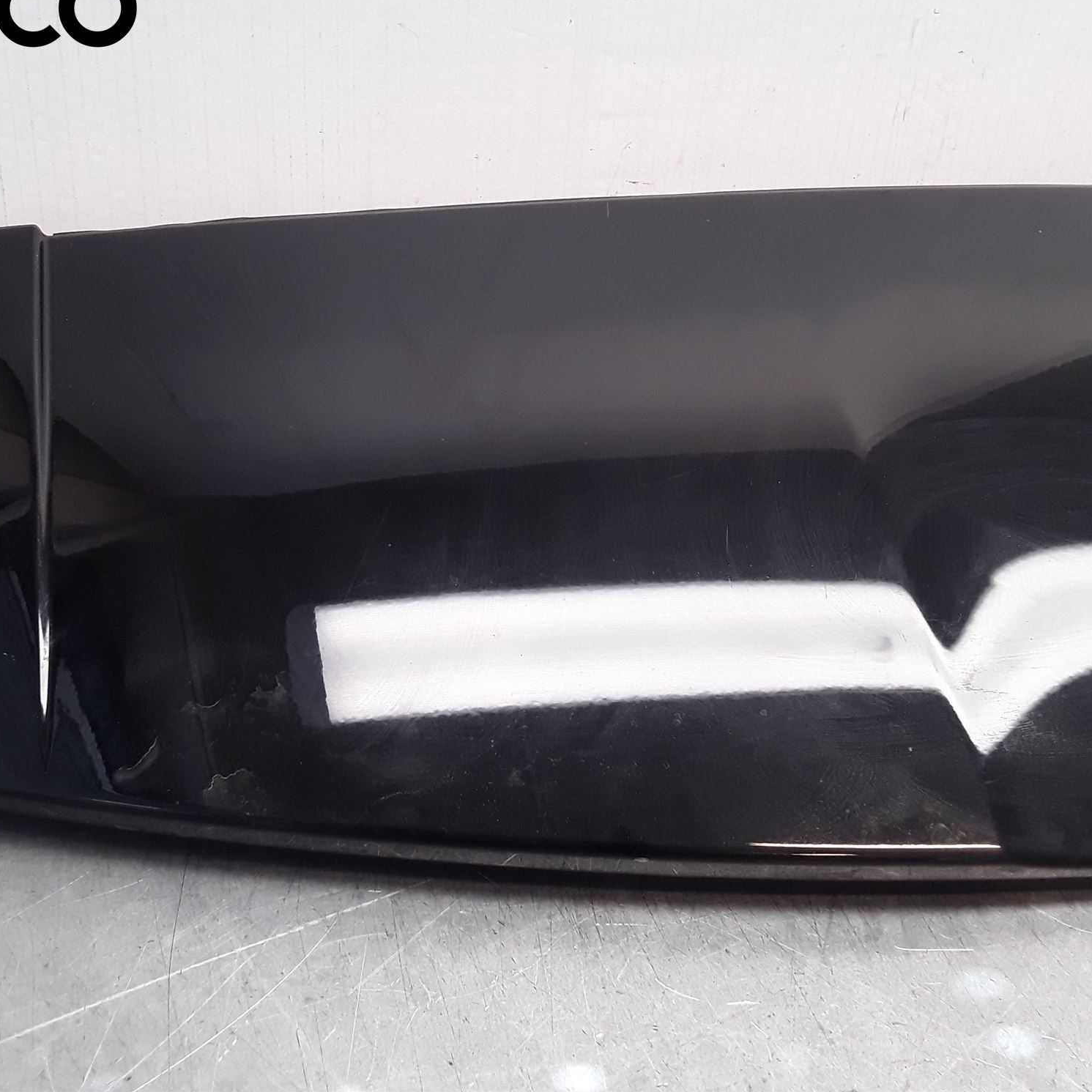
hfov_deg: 48.2
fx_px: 1213
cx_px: 437
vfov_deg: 48.4
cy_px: 530
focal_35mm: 34
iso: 100
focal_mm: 2.91
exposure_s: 1/106
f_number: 1.9
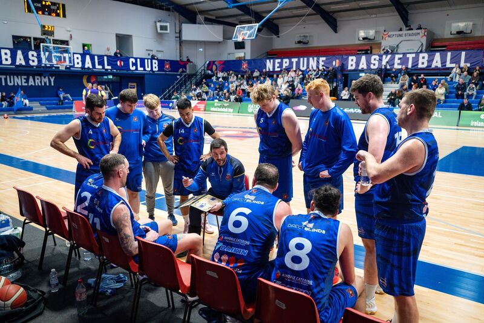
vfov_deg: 43.6
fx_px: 403
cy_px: 162
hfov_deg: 61.9
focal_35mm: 30
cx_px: 242
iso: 3200
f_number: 4
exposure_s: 1/200
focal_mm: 30
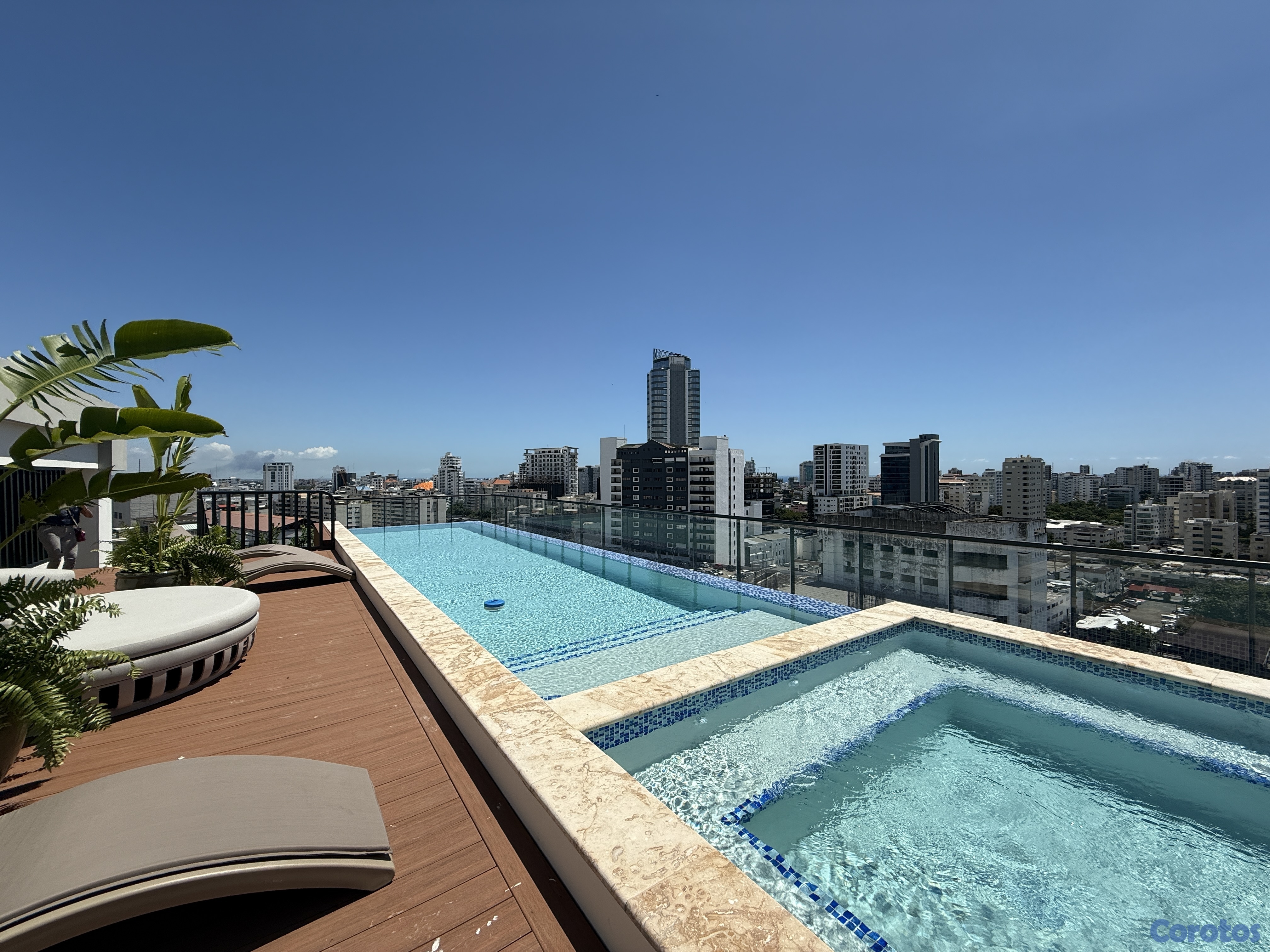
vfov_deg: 85.7
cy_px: 476
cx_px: 635
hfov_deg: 102.1
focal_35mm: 14
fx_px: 514
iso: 50
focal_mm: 2.22
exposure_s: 1/4425
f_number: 2.2
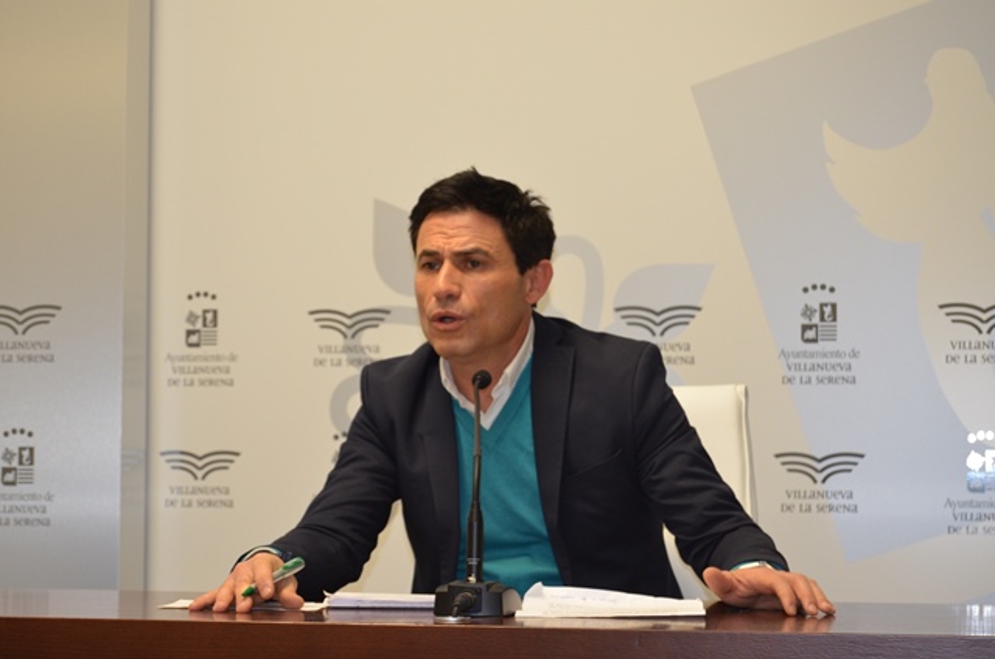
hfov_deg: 24.7
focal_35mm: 82
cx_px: 498
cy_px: 330
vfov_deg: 16.5
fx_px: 2276
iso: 900
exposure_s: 1/60
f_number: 5.6
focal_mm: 55
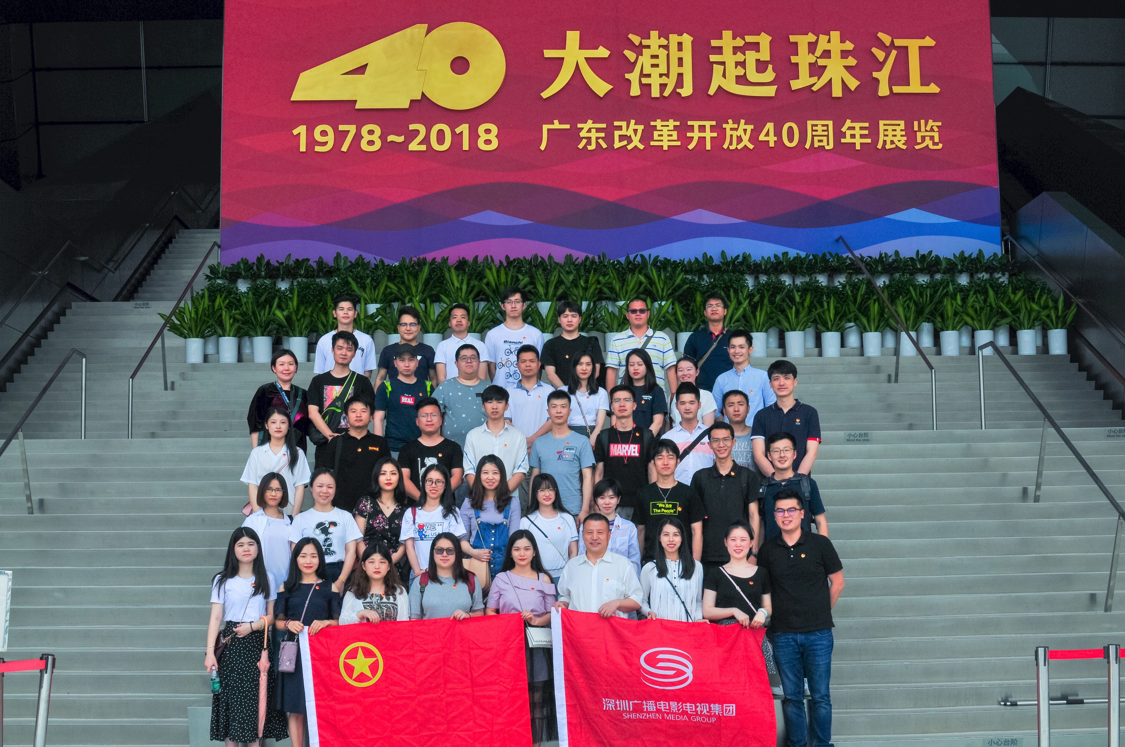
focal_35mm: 52
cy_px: 374
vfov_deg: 25.7
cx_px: 562
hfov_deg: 37.9
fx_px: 1639
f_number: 10
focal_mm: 35
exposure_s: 1/400
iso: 250
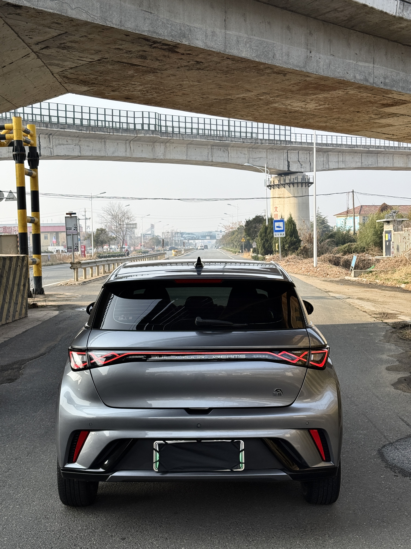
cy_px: 274
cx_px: 206
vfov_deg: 39.7
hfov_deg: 30.3
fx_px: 760
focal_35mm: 48
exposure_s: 1/2415
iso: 64
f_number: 1.78
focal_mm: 6.76
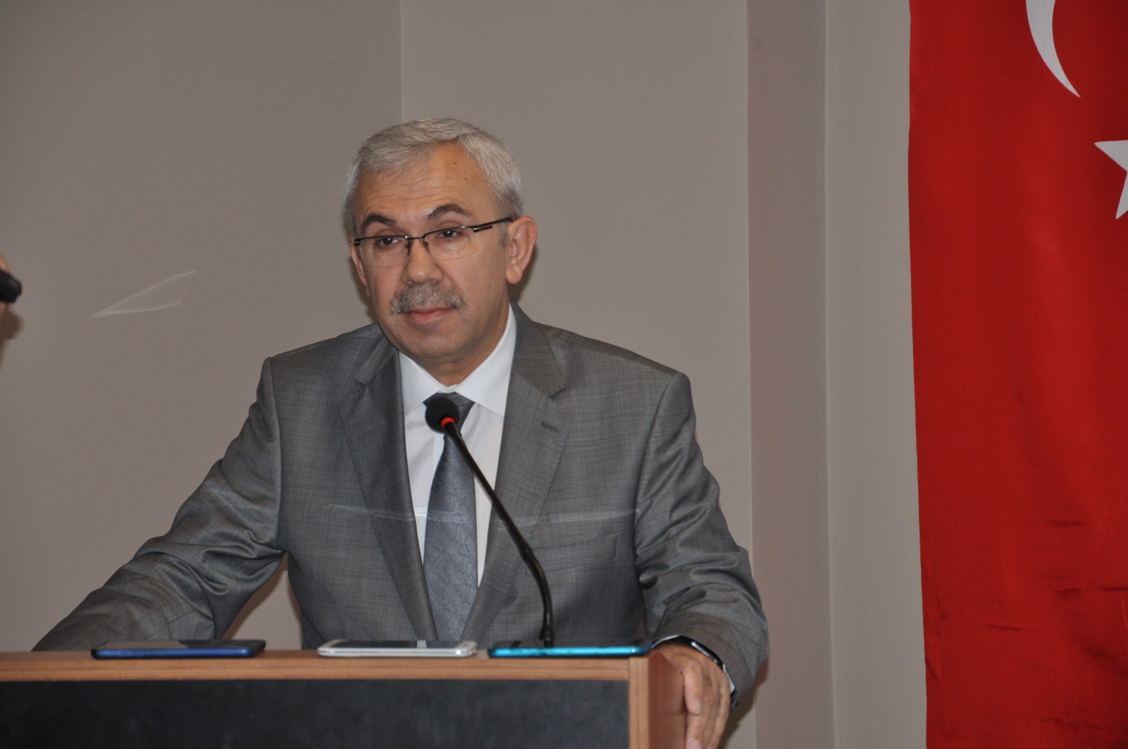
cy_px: 375
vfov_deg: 8.5
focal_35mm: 161
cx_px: 563
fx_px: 5023
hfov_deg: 12.8
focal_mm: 105
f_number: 5.6
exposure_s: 1/60
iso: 400
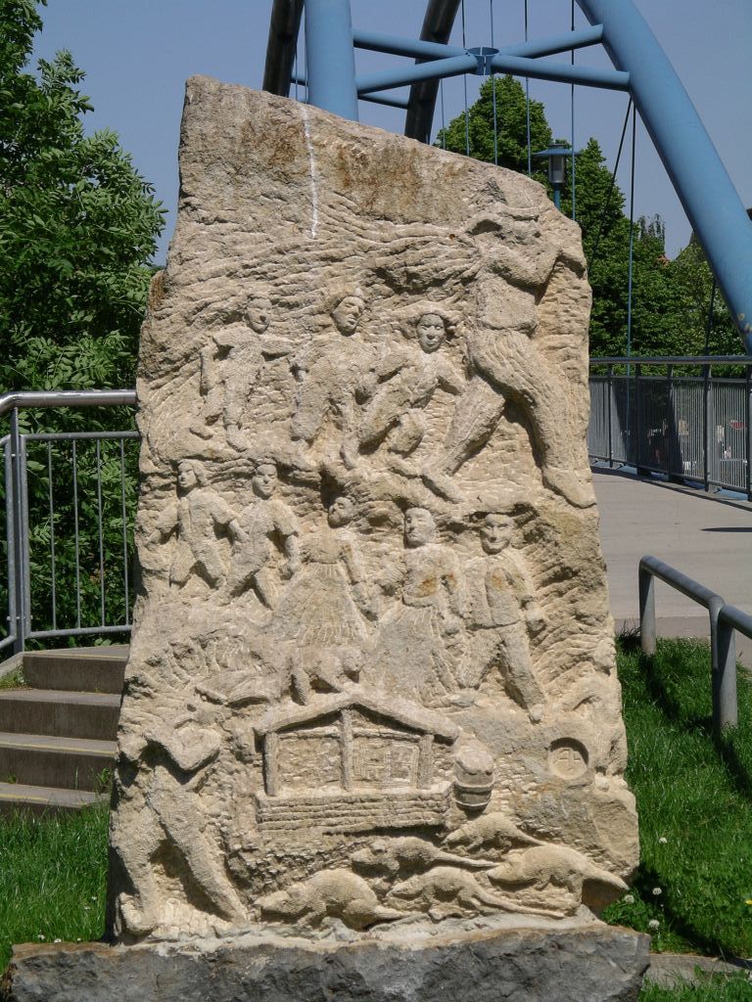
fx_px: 3881
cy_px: 501
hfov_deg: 11.1
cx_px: 376
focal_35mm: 134
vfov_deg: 14.7
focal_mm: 27.8
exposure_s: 1/640
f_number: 6.5
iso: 64
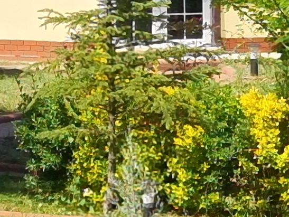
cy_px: -146
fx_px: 1587
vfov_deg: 7.6
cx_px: 363
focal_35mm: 190
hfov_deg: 10.2
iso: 50
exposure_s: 1/2740
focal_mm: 5.4
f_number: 1.8
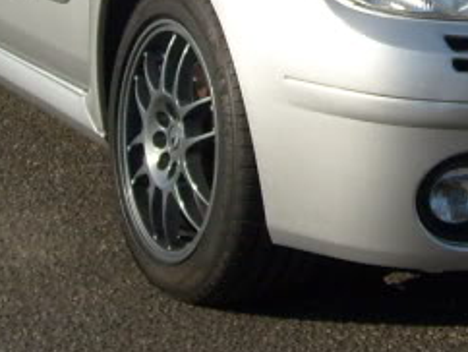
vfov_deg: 10.0
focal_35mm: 148
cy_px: -12
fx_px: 2003
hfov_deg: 13.1
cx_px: 474
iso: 80
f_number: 7.1
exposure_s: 1/350
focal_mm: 5.8
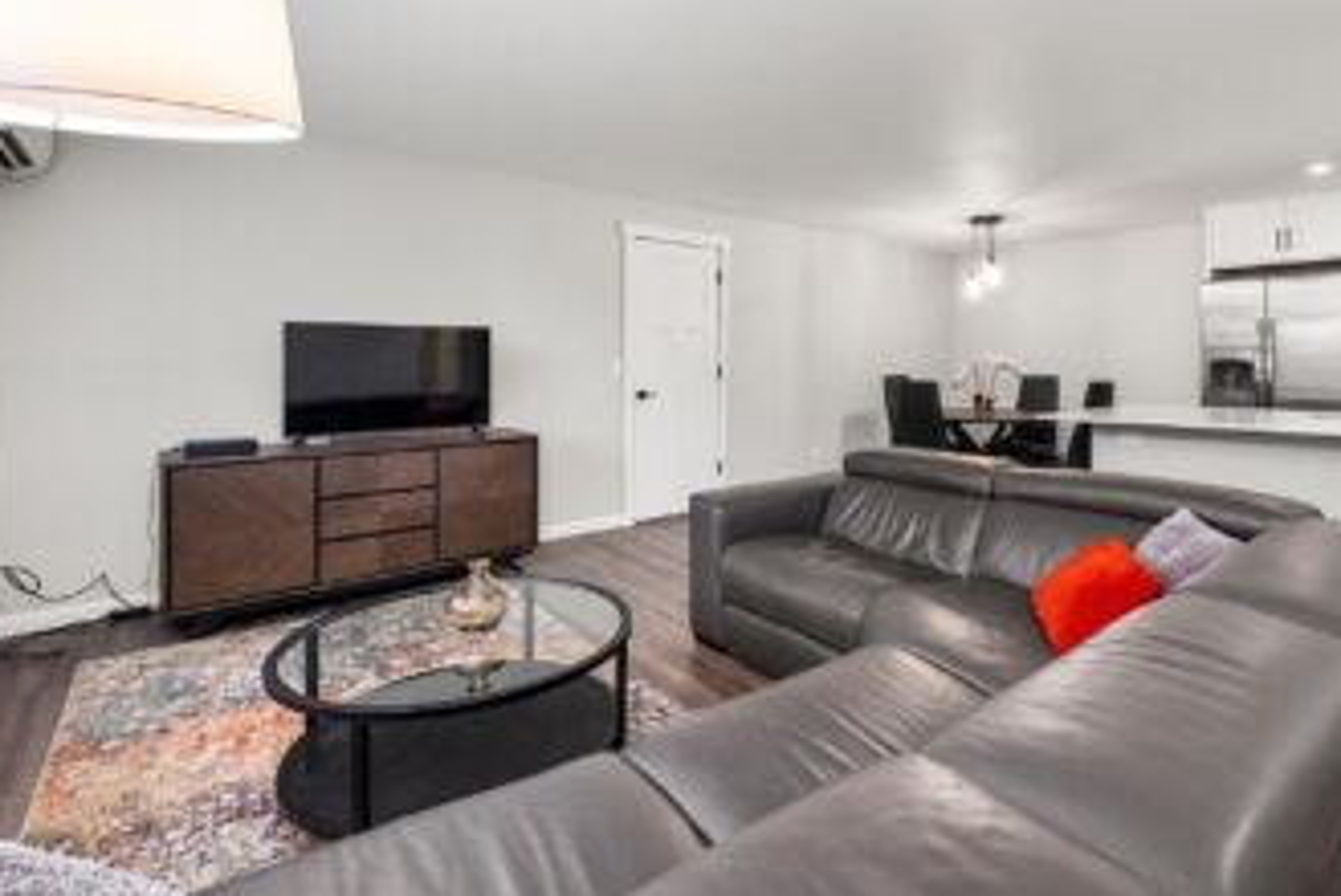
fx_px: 634
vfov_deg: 70.0
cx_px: 766
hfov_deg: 92.6
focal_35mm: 17
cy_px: 373
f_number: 7.1
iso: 640
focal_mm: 14
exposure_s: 1/60
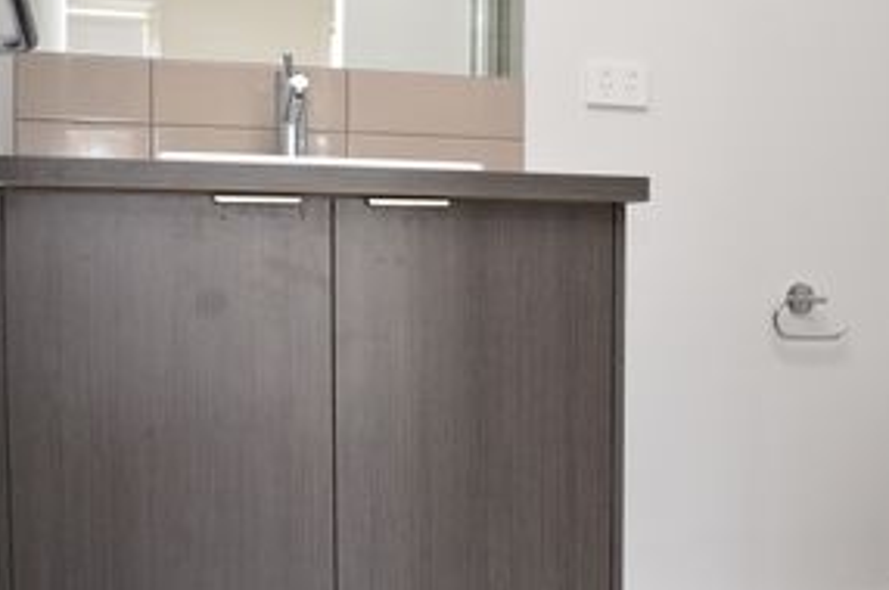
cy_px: 334
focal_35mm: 52
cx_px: 671
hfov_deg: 37.4
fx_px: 1278
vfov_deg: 26.0
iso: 800
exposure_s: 1/100
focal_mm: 21
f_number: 5
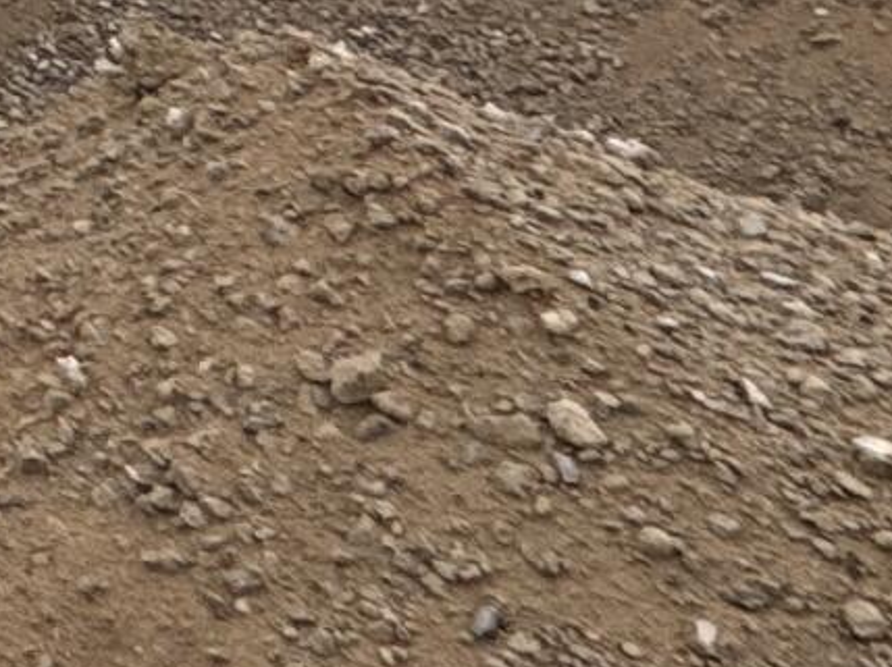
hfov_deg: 11.5
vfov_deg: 11.1
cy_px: -1191
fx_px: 2523
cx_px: -1763
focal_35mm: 98
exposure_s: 1/968
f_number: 2.2
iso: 40
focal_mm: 2.22
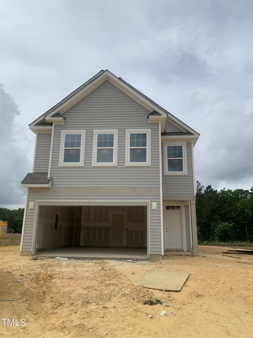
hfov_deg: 53.1
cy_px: 169
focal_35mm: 26
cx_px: 126
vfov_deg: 67.3
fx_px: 253
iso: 25
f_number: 1.8
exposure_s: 1/4902
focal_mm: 4.25
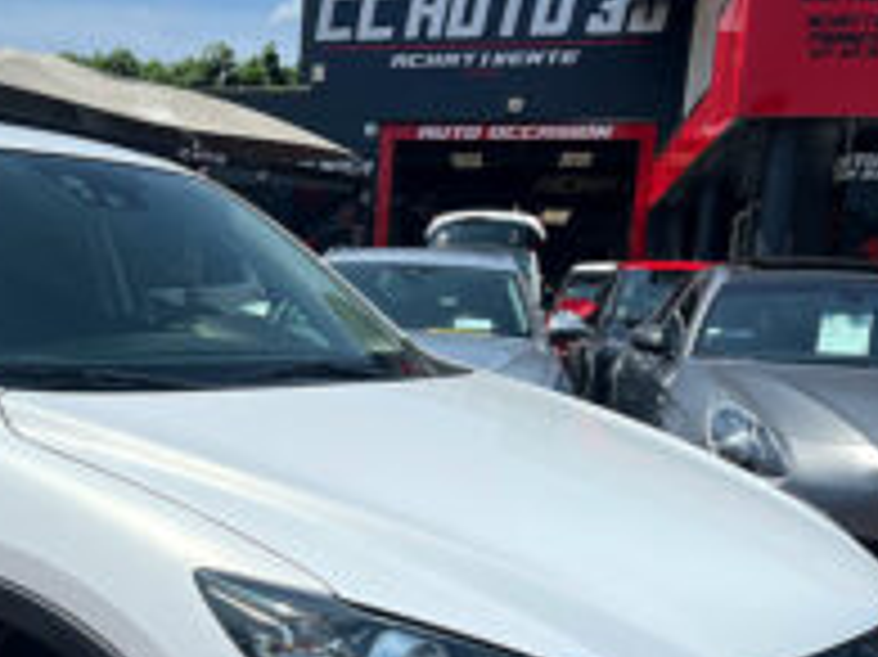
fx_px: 1267
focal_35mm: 50
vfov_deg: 28.0
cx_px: 164
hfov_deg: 36.8
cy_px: 592
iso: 50
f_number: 1.6
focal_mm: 5.1
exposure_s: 1/7353
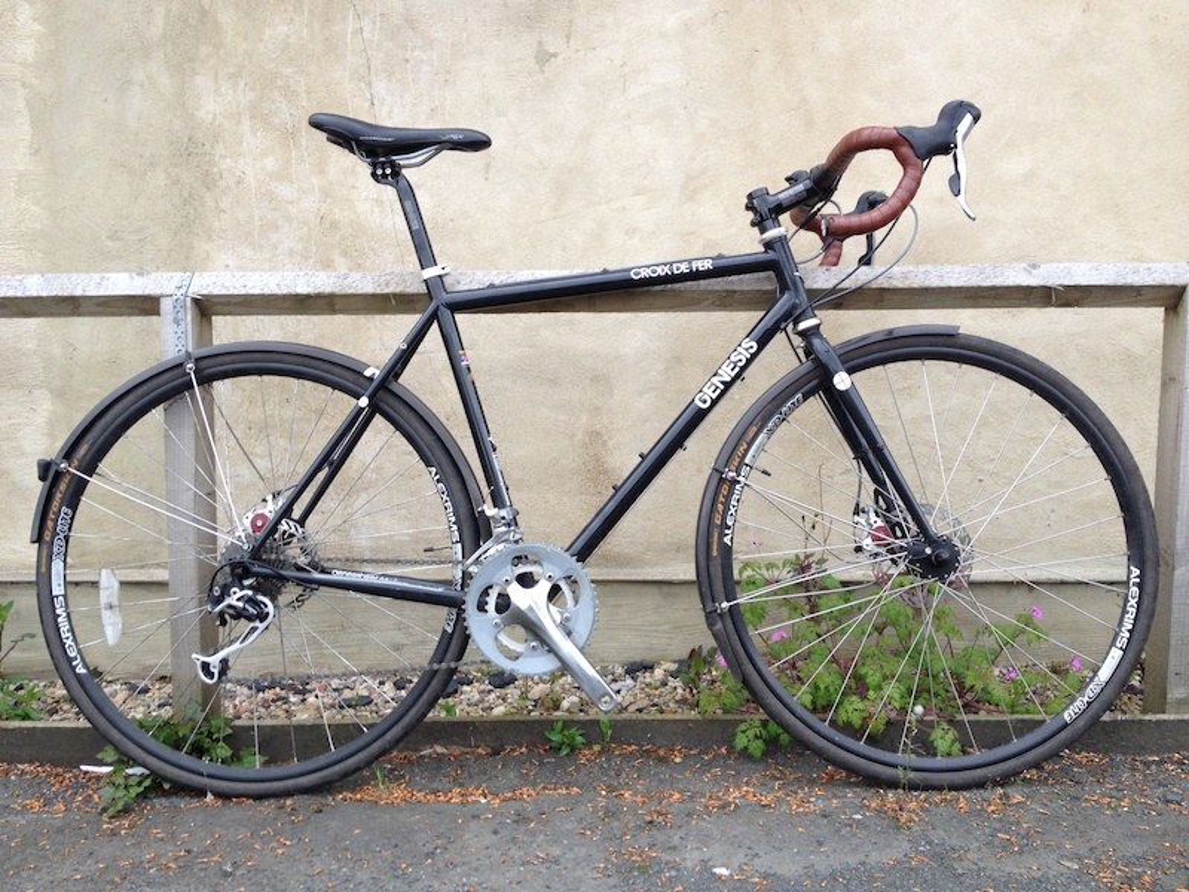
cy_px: 446
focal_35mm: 35
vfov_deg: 40.7
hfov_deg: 52.6
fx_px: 1202
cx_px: 594
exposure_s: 1/120
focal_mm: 4.28
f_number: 2.4
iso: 50
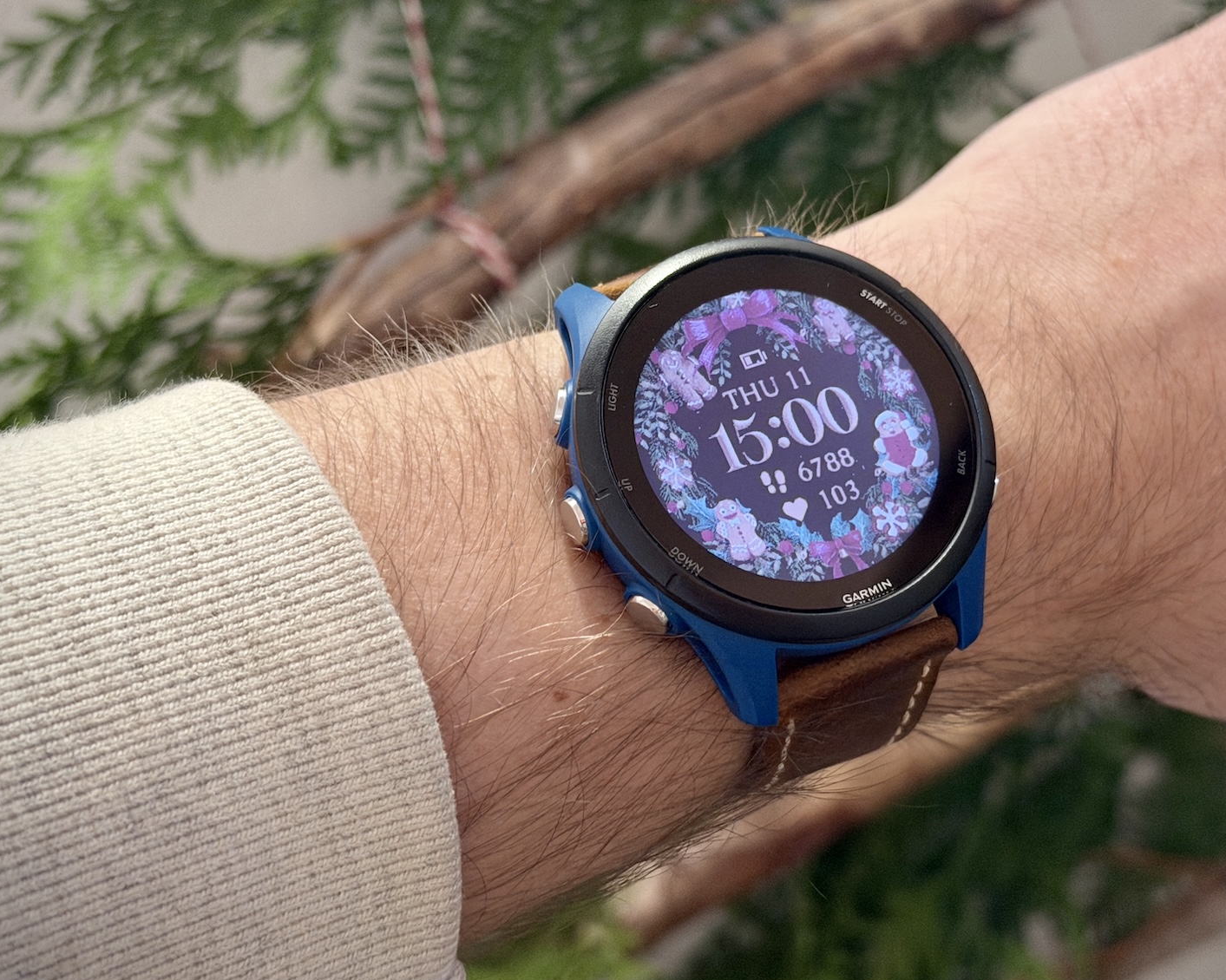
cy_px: 417
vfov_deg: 24.2
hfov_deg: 30.0
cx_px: 724
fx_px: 2286
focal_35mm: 63
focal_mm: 6.76
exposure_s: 1/33
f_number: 1.78
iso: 250
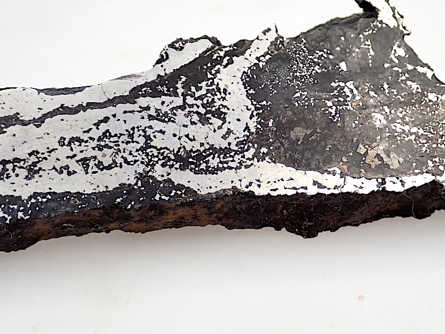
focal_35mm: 74
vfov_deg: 19.9
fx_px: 951
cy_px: 146
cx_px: 283
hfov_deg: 26.2
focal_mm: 9.01
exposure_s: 1/160
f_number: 3.2
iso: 100
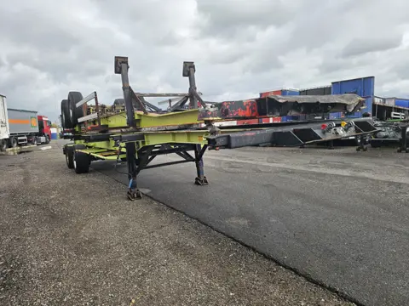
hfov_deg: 73.9
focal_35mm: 23
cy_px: 153
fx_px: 272
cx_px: 204
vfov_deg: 58.9
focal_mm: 6.3
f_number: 1.7
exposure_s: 1/596
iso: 10
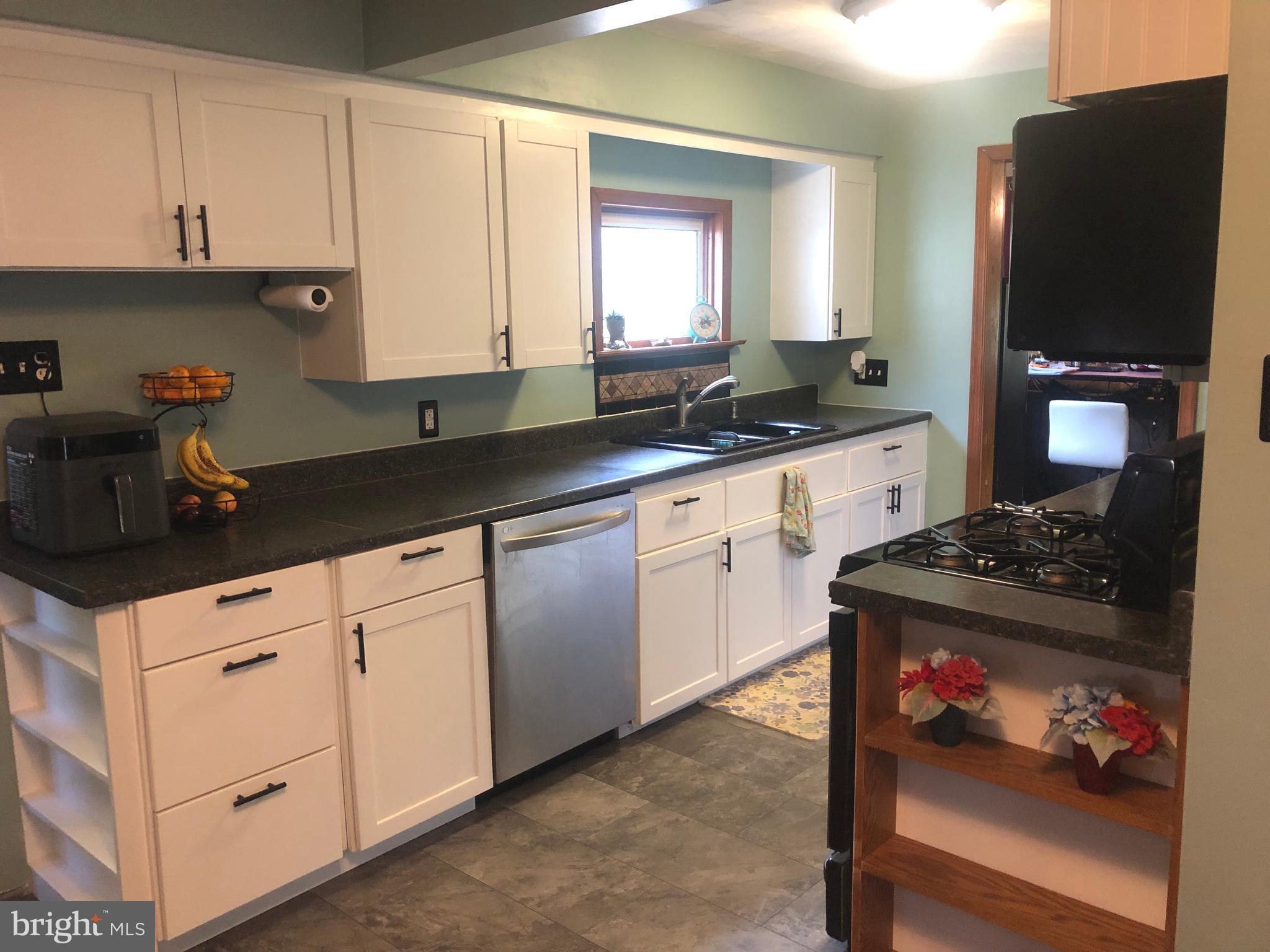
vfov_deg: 49.7
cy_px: 476
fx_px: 1027
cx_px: 635
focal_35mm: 28
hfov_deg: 63.4
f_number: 1.8
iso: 100
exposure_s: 1/15
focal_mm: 3.99
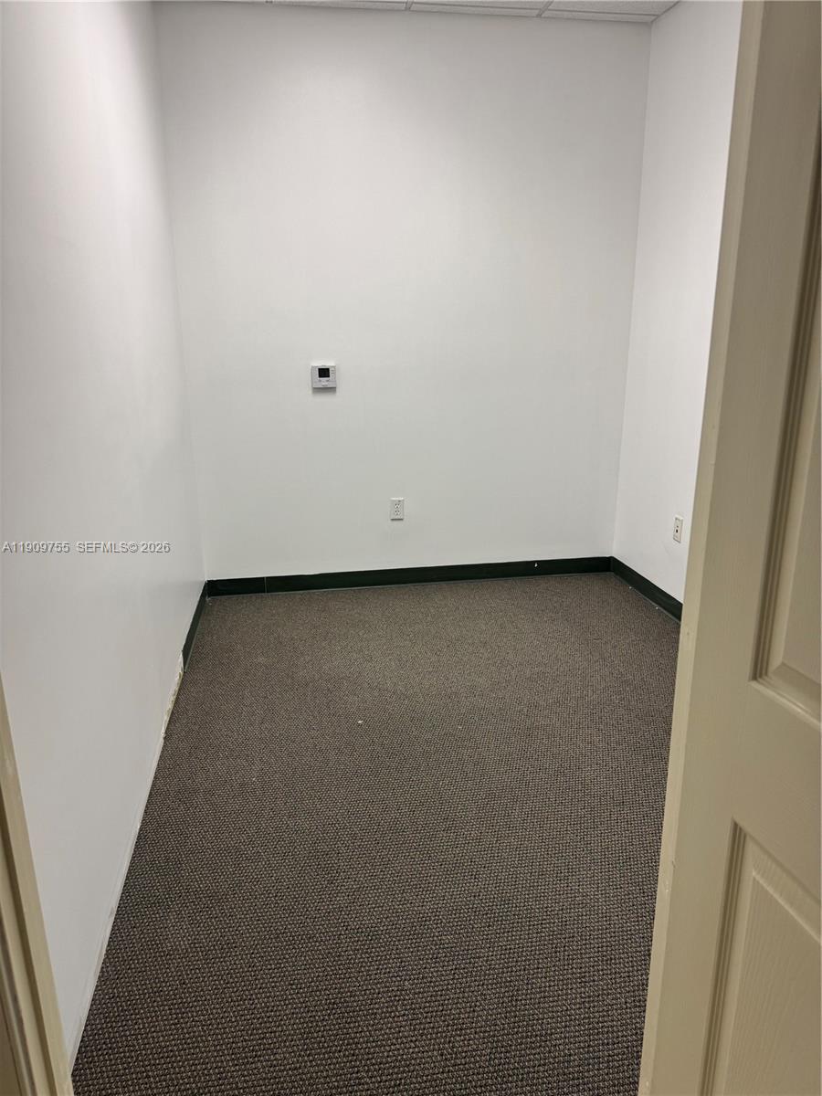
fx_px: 760
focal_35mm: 24
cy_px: 548
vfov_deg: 71.6
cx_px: 411
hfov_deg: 56.8
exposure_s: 1/120
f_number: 1.78
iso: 100
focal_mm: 6.76
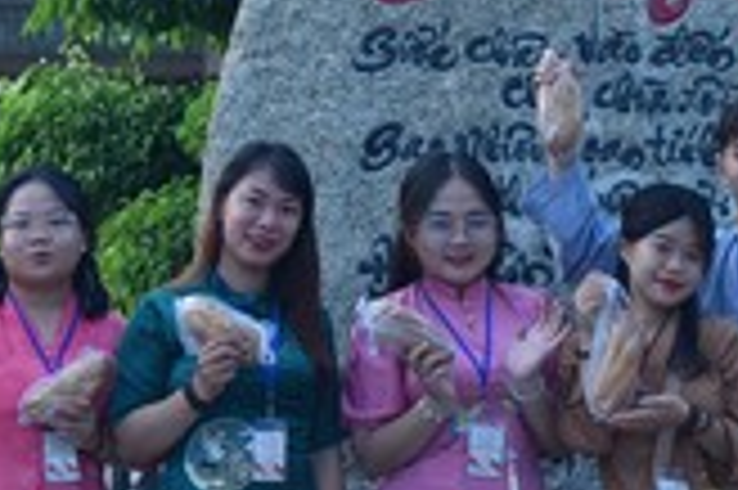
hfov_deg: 10.4
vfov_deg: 6.9
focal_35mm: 198
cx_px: 256
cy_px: 34
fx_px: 4055
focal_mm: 50
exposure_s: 1/250
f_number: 2.8
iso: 160
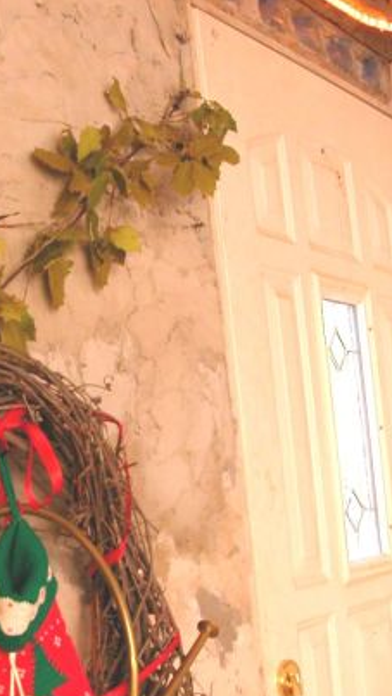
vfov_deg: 32.4
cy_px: 494
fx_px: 1181
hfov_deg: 18.7
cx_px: 90
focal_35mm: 64
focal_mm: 5.6
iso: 100
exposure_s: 1/23.6
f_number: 2.7
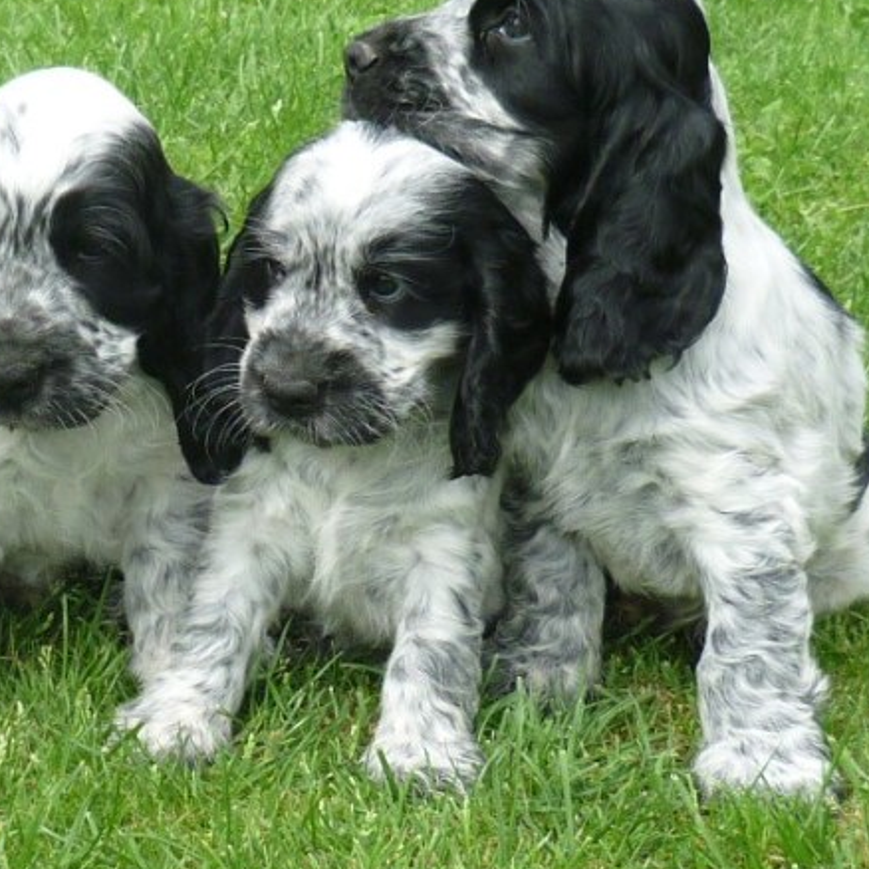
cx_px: 165
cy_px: 343
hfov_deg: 33.0
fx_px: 1420
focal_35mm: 50
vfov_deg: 33.9
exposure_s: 1/400
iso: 80
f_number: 2.8
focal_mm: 5.5
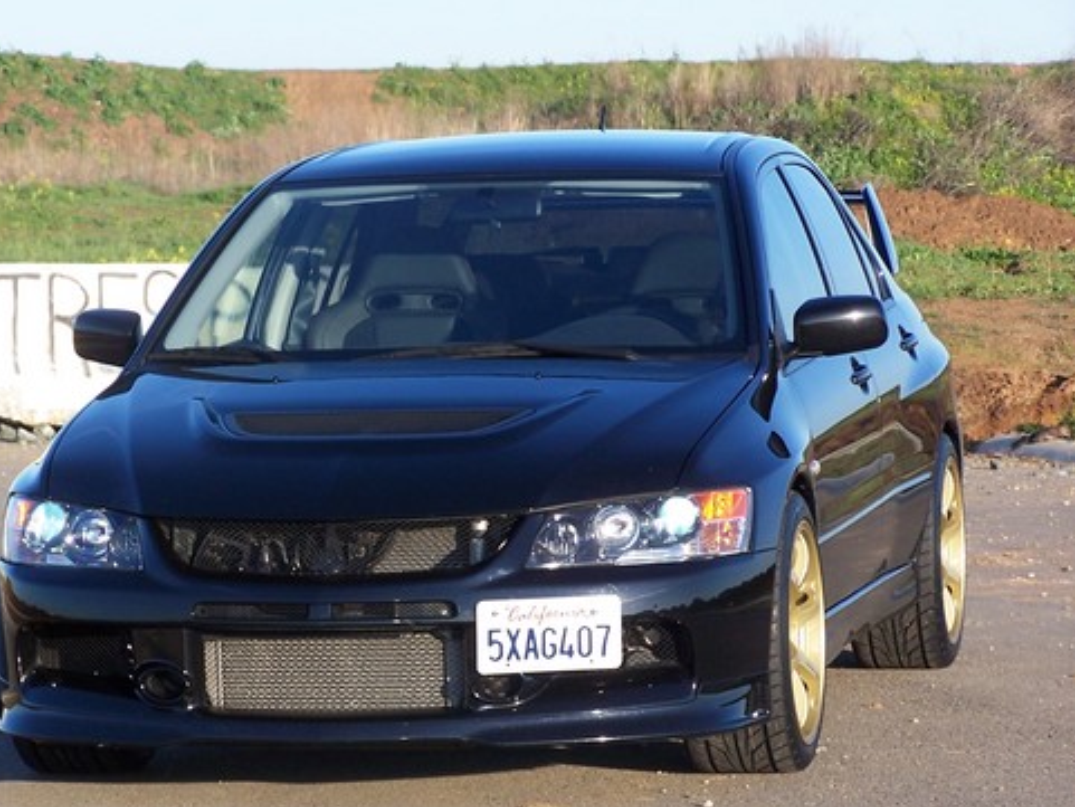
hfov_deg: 10.7
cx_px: 393
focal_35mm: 185
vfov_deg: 8.0
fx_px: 5747
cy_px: 532
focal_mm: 23.1
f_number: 3.2
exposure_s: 1/350
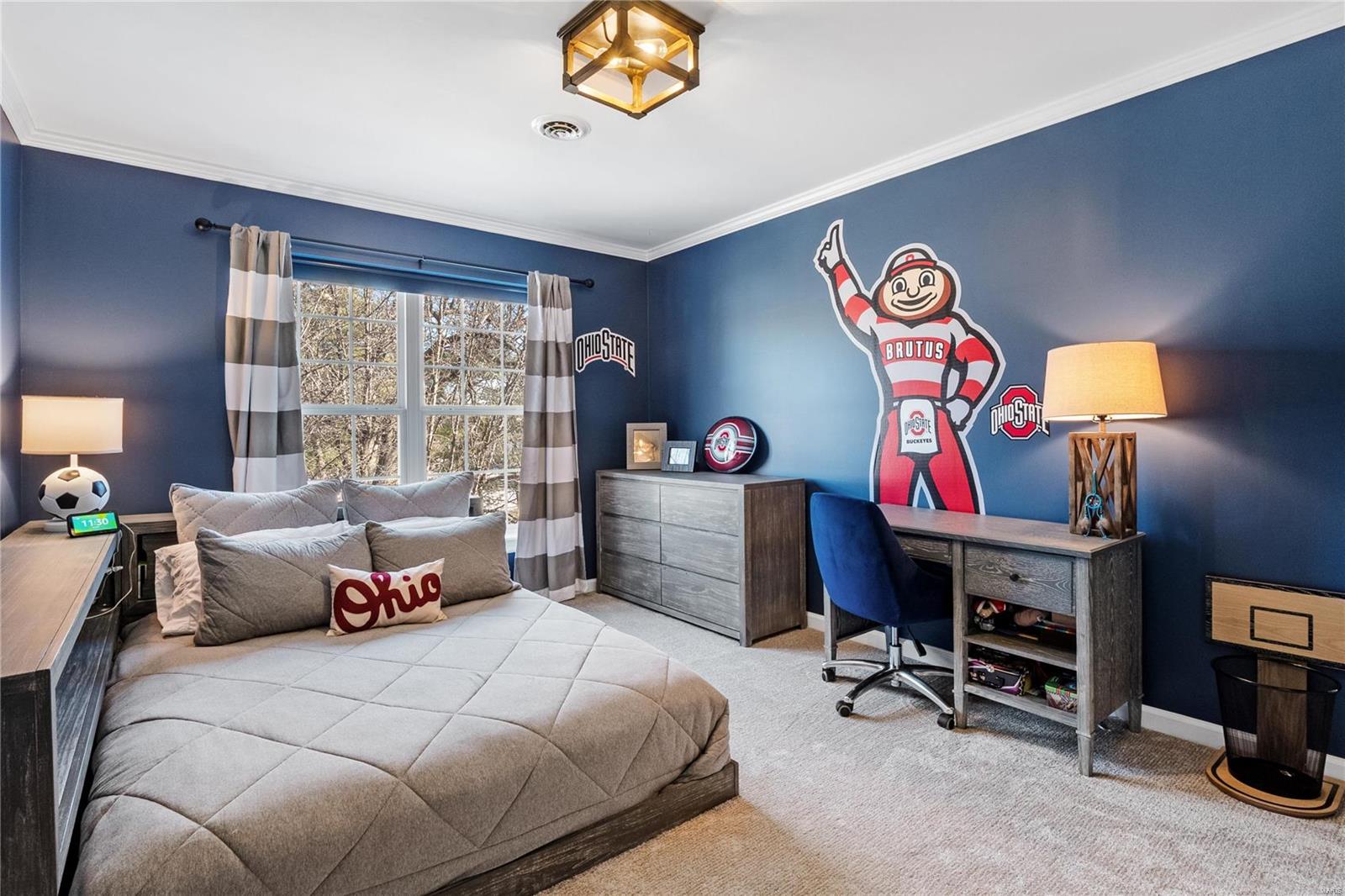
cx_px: 672
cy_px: 448
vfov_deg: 67.4
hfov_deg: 90.0
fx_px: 672
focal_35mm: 18
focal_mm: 9
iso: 400
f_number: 8
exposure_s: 1/5
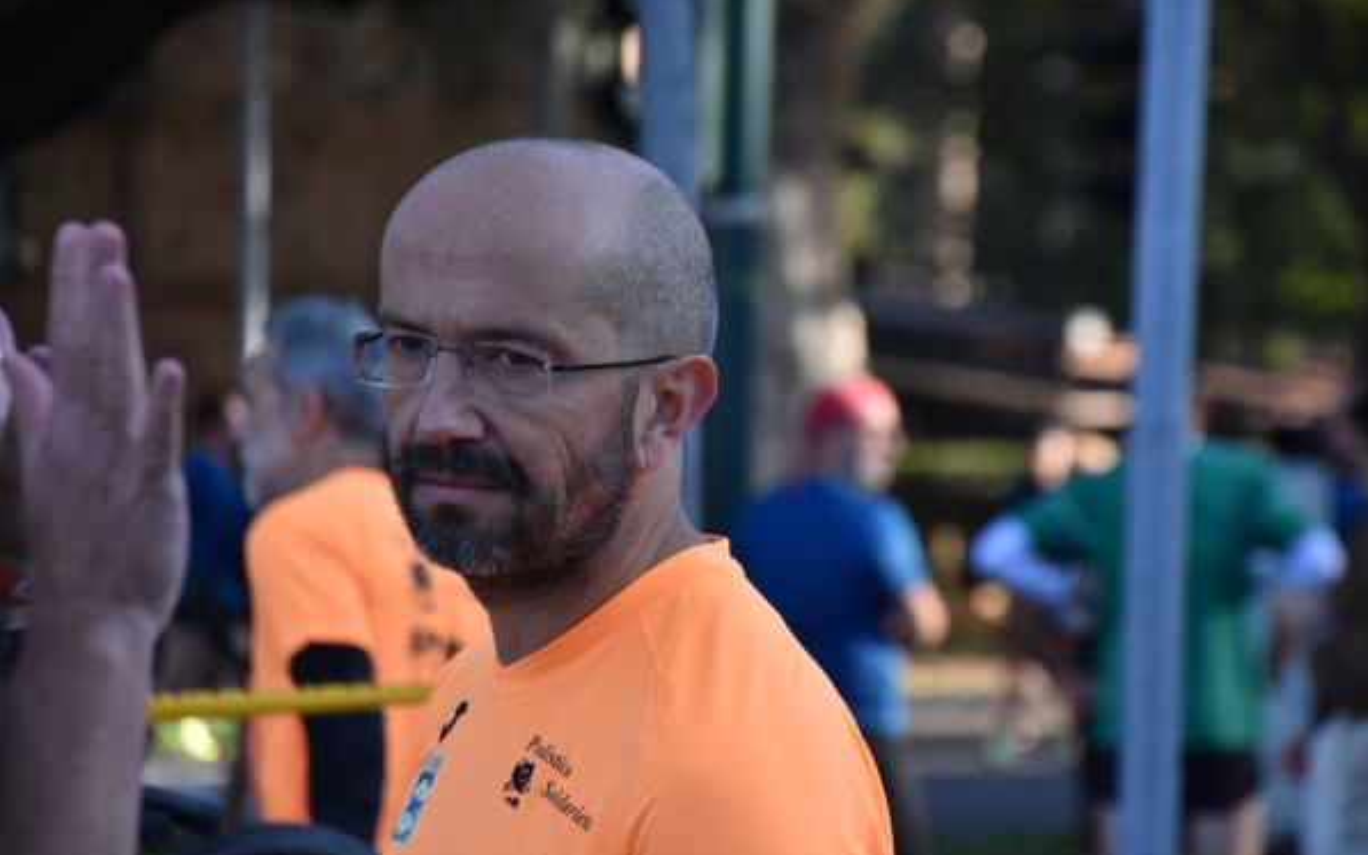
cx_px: 685
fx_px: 8015
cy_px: 449
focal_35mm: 215
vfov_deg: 6.1
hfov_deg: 9.8
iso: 1000
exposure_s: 1/800
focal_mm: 140
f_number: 5.6
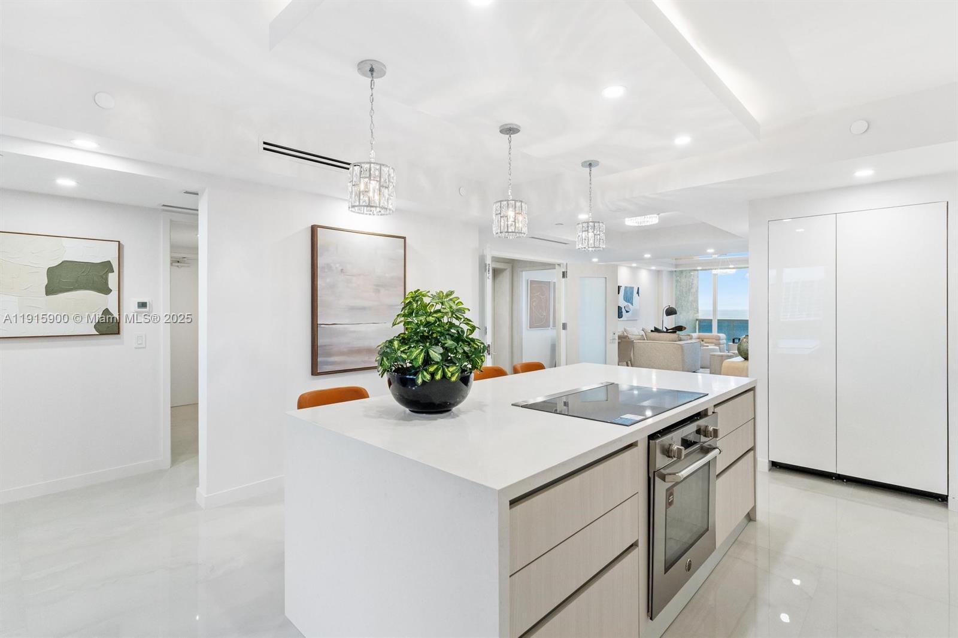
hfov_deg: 95.0
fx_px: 439
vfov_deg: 72.0
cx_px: 479
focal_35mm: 16
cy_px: 319
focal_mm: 11
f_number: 6.3
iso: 800
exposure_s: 1/20
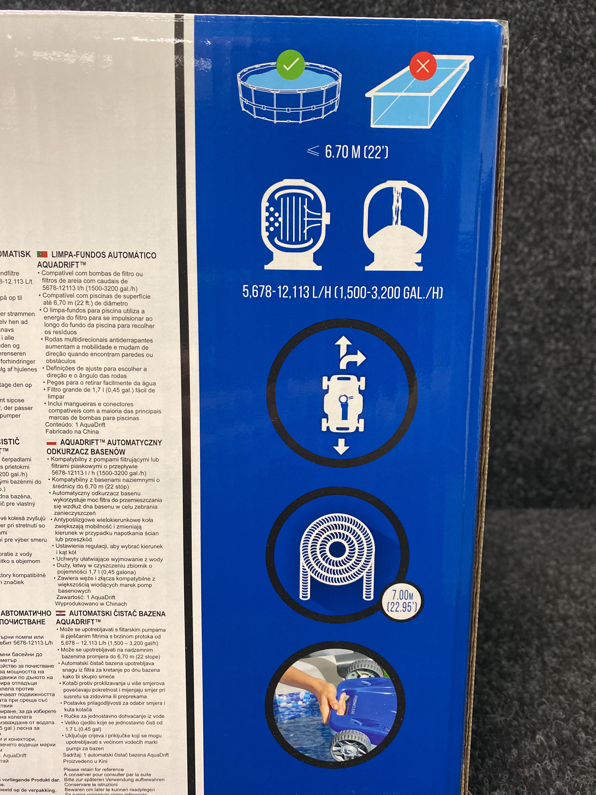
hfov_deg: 53.1
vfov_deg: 67.3
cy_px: 398
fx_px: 597
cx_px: 298
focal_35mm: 26
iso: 250
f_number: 1.8
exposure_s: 1/60
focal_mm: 4.25
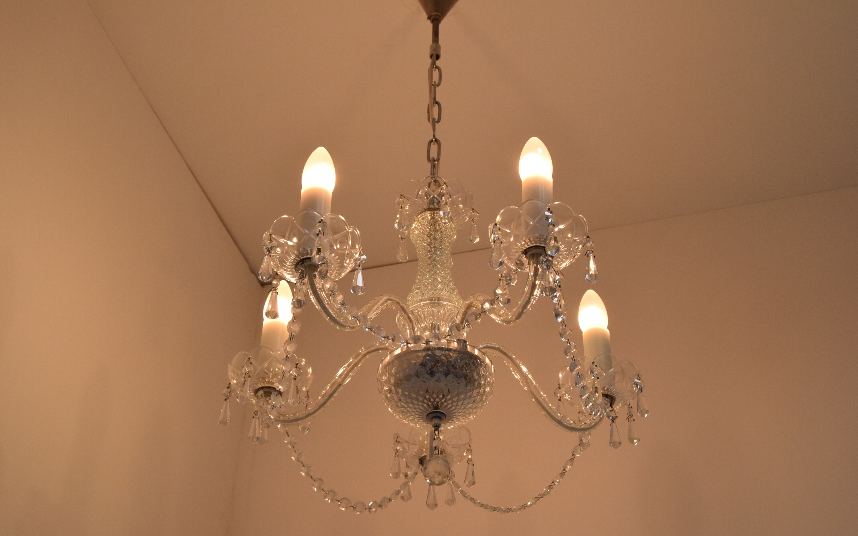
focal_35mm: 49
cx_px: 429
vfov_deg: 26.3
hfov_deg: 41.1
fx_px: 1146
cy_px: 270
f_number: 9
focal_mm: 32
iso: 1600
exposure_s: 1/320
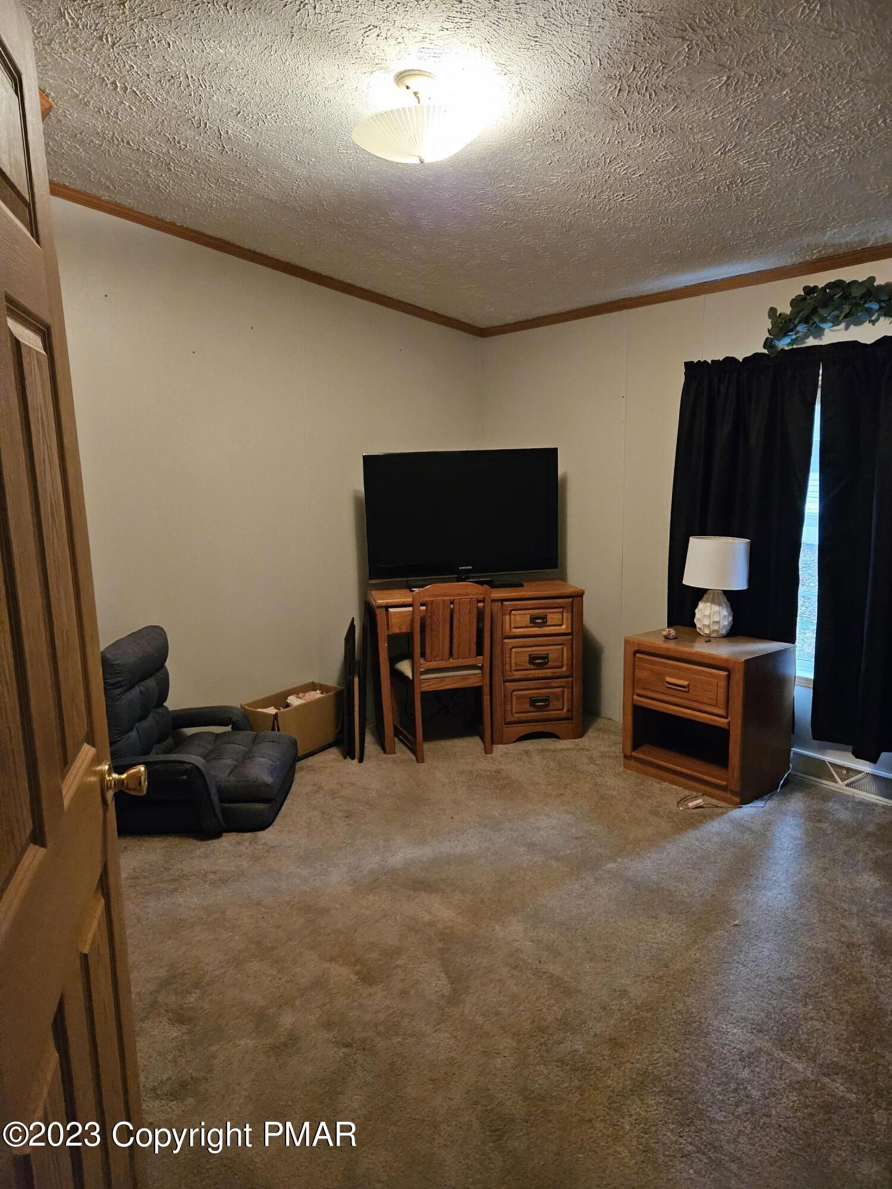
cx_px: 446
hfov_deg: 58.9
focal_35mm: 23
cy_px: 594
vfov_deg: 73.9
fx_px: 790
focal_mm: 5.4
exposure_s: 1/60
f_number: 1.8
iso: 1600
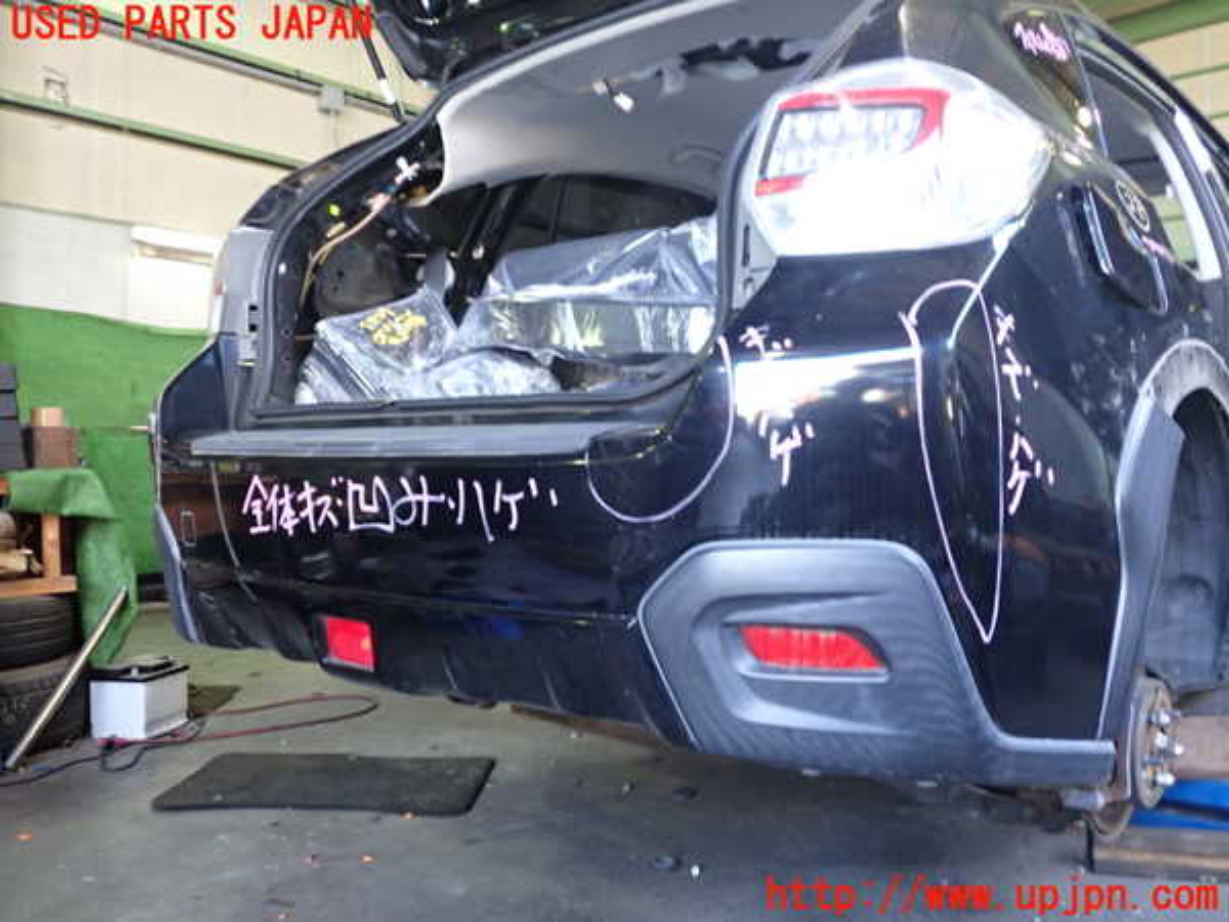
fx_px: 1065
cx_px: 614
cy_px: 461
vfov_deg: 46.8
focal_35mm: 30
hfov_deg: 60.0
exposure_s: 1/30
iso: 320
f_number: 2.3
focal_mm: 5.4
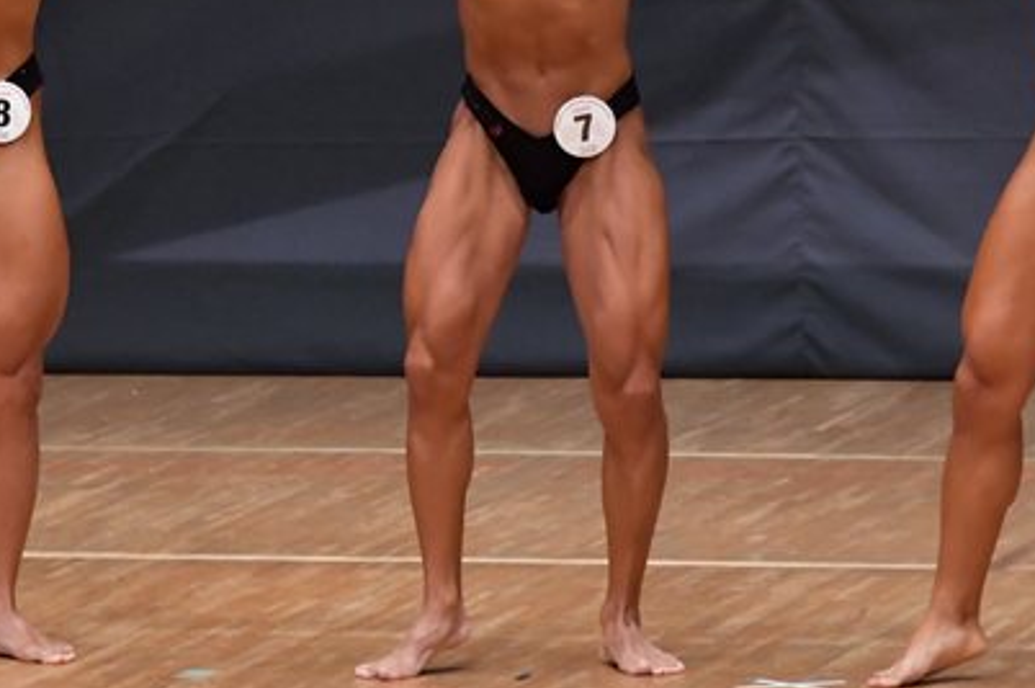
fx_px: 14128
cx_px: 158
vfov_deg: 2.8
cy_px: 95
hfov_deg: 4.2
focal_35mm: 492
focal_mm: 170
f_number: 5.6
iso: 6400
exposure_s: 1/400
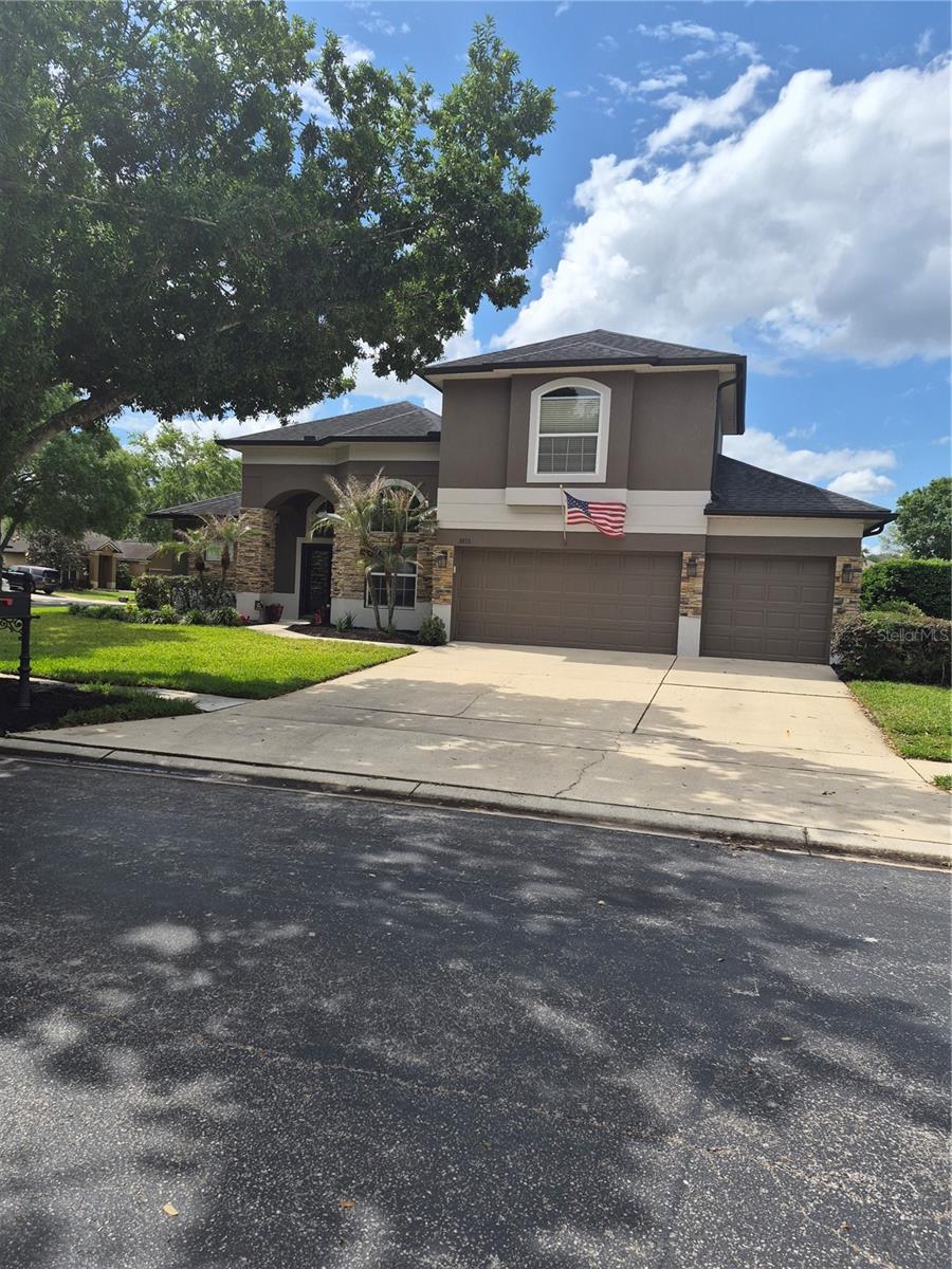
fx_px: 843
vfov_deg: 73.9
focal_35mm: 23
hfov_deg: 58.9
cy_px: 634
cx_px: 476
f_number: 1.8
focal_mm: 5.4
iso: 80
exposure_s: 1/7440
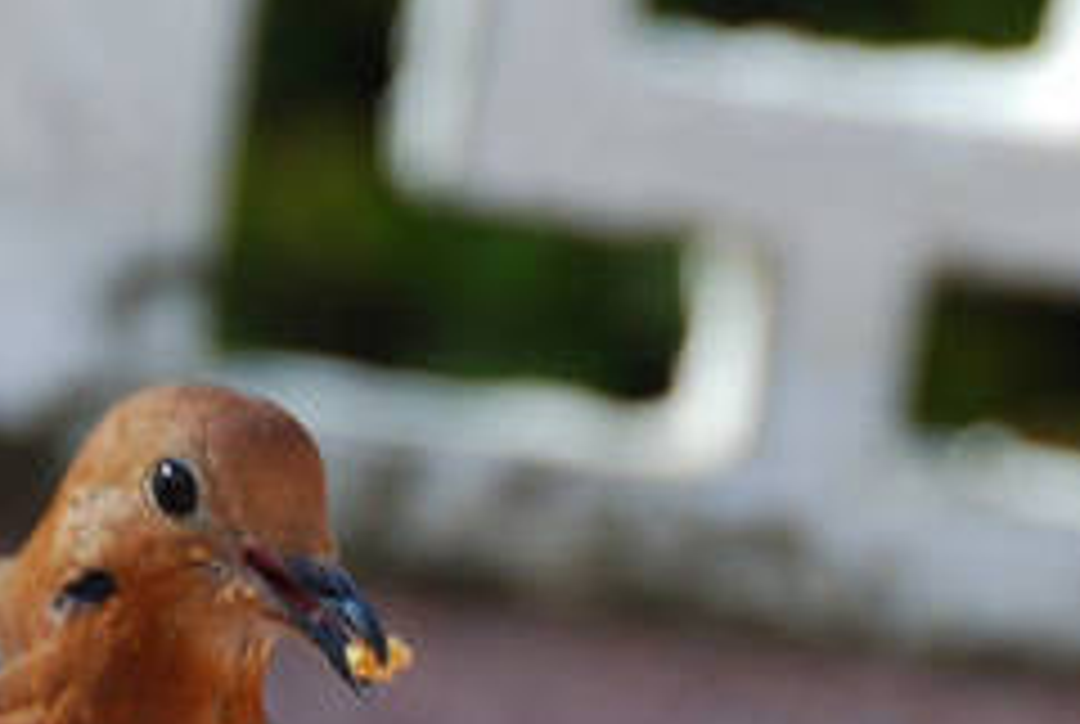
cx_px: 130
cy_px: 684
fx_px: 26268
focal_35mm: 874
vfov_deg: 1.6
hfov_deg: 2.4
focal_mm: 200
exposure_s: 1/100
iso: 100
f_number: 7.1
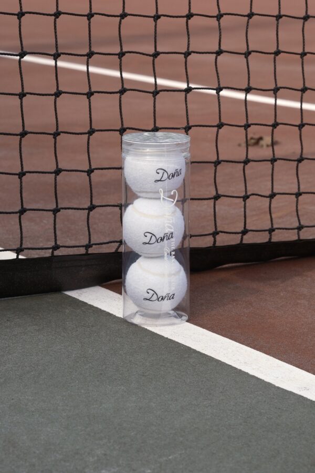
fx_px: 1102
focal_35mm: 84
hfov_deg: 16.3
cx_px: 158
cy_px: 236
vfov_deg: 24.2
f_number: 7.1
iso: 800
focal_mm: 56
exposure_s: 1/1800
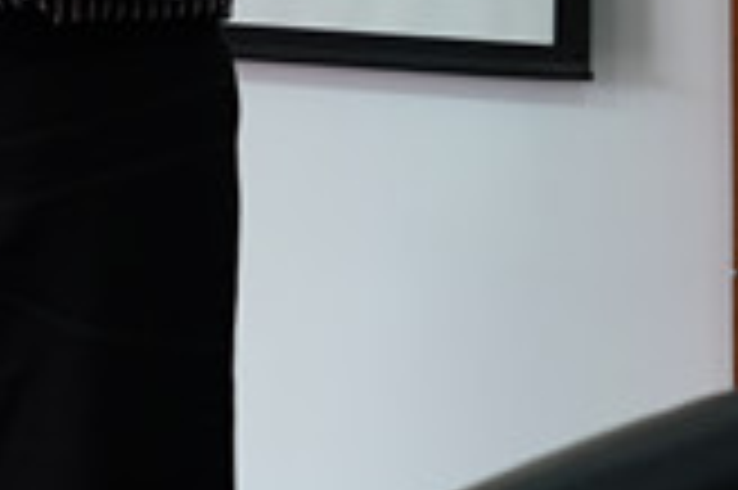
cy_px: -528
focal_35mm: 205
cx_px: 0
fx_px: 4198
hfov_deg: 10.0
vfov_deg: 6.5
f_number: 4.2
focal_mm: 27.9
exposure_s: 1/4.3
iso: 100
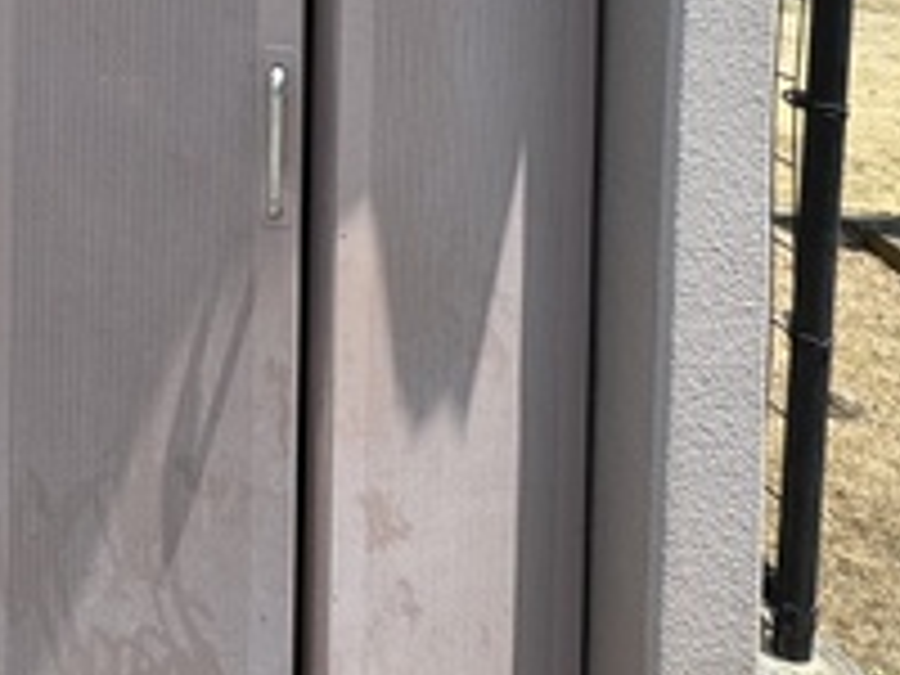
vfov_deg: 25.9
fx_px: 1274
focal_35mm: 49
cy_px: -178
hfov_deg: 36.0
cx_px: 50
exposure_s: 1/727
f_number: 2.2
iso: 40
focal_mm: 2.22
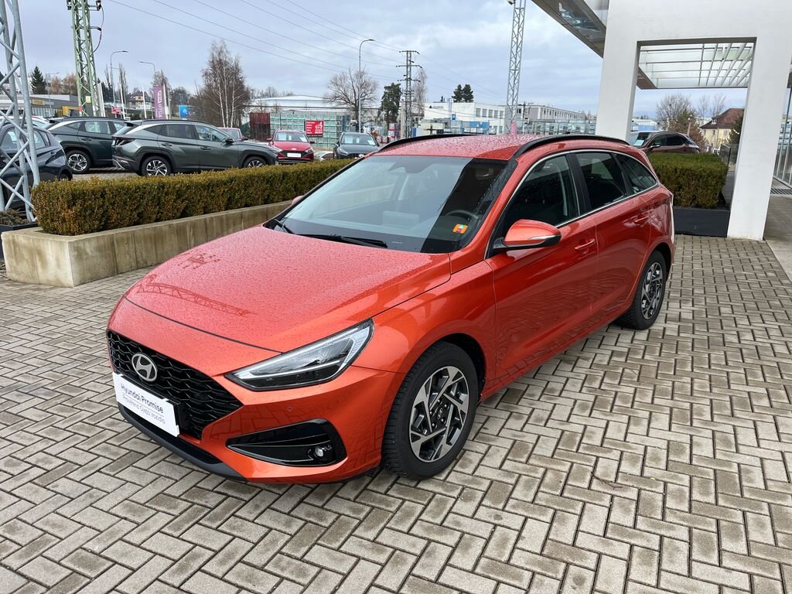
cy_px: 297
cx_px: 396
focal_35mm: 26
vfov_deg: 53.1
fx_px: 595
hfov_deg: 67.3
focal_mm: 5.1
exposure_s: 1/992
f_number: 1.6
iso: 50
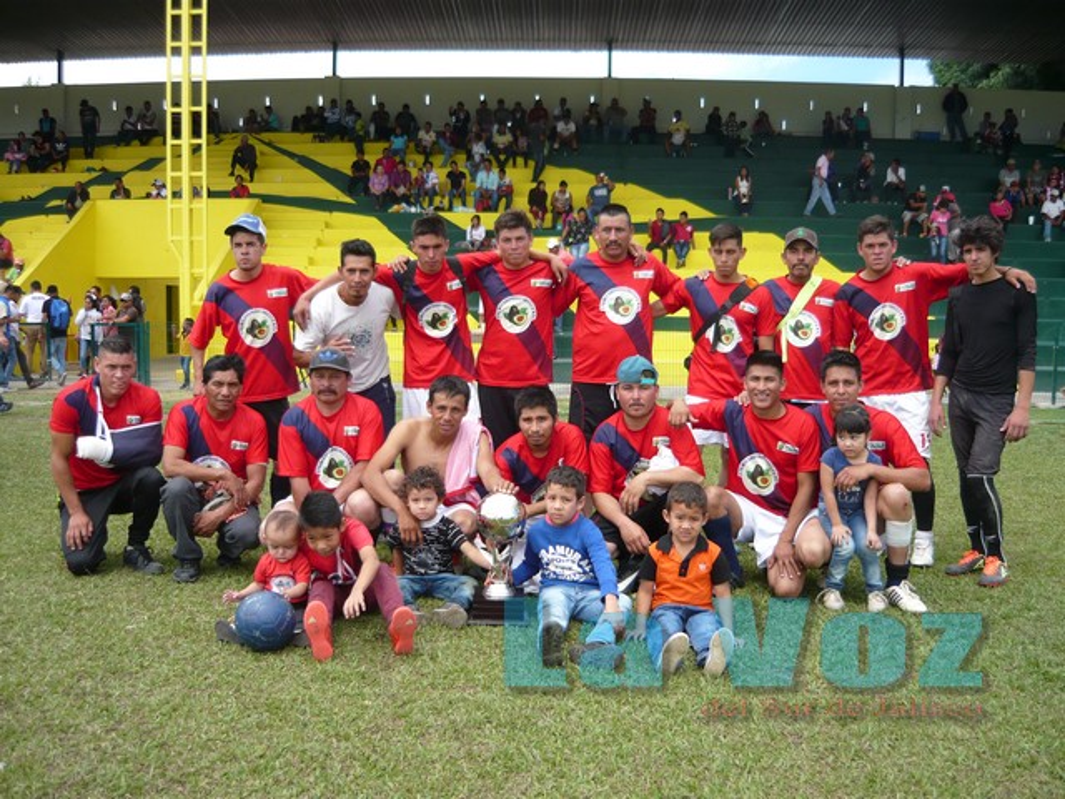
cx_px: 532
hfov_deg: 55.4
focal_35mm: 33
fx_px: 1015
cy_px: 400
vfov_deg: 42.9
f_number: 2.8
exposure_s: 1/500
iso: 100
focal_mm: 5.5
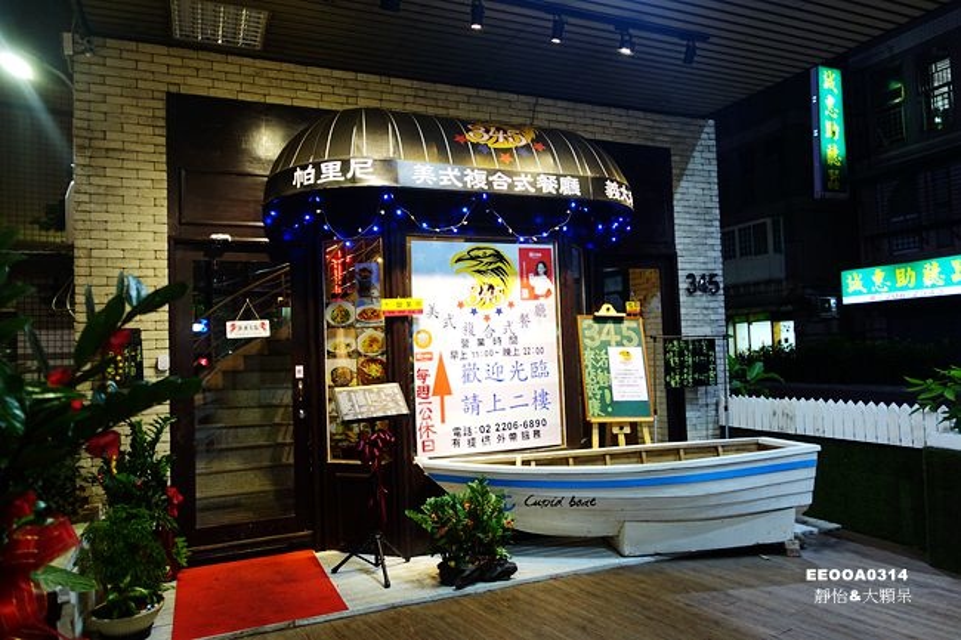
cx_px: 480
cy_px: 320
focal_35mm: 24
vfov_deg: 53.1
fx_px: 640
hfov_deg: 73.8
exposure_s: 1/30
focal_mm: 8.8
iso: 250
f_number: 1.8
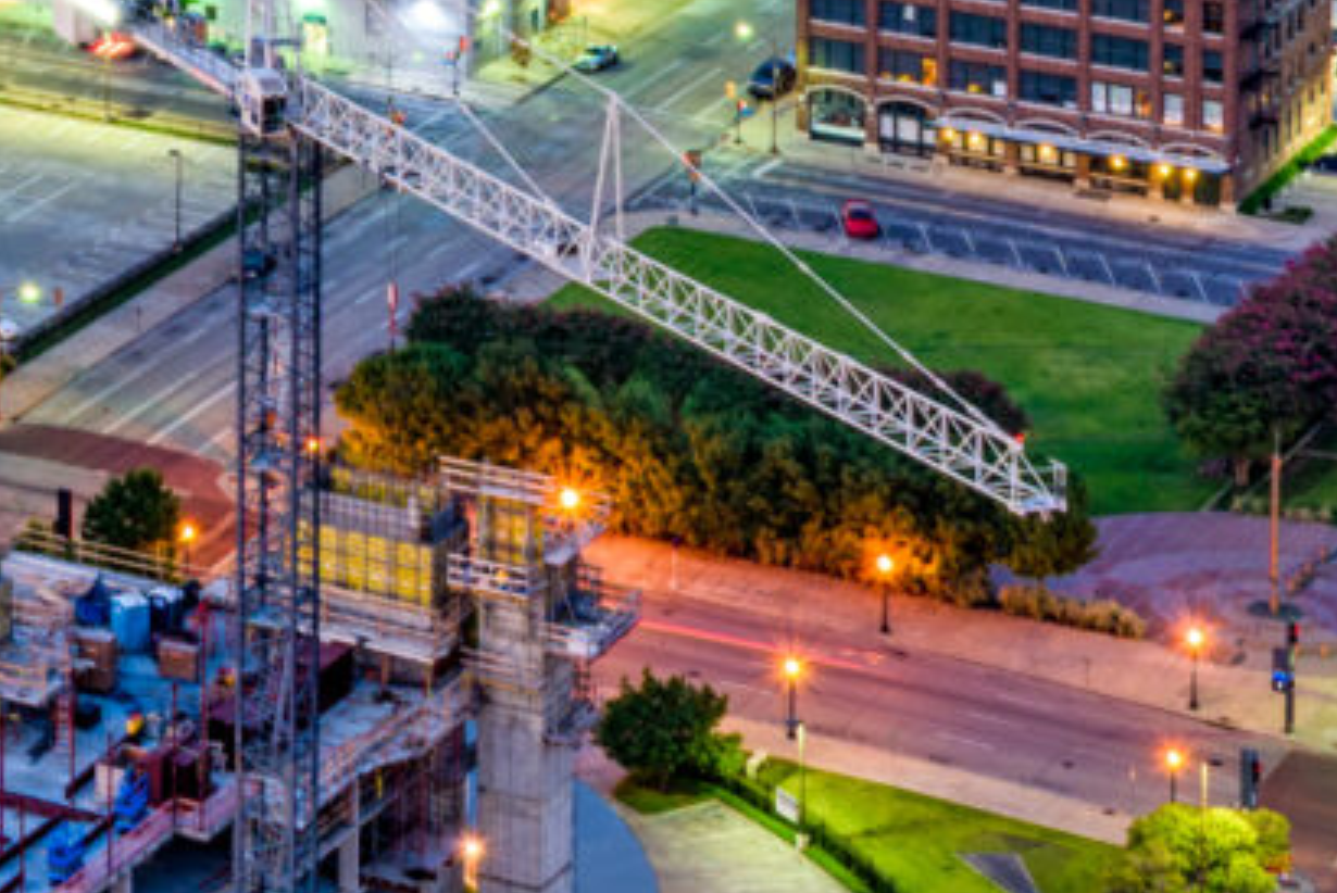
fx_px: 6727
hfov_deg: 10.7
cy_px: -1657
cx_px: -1001
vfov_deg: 6.9
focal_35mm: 181
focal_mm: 29
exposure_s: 4
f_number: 11
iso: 64
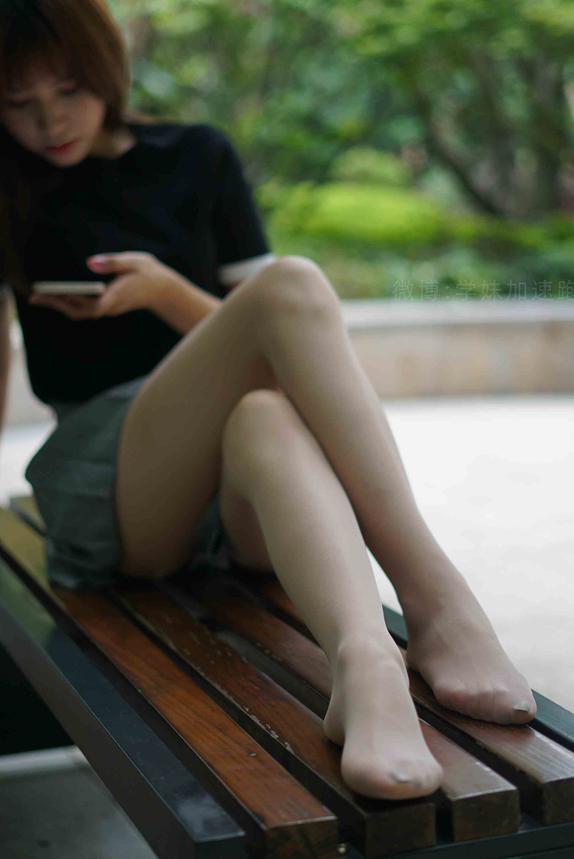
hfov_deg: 20.0
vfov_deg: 29.6
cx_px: 284
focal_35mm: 68
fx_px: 1624
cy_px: 428
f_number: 1.8
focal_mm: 50
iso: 200
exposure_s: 1/640
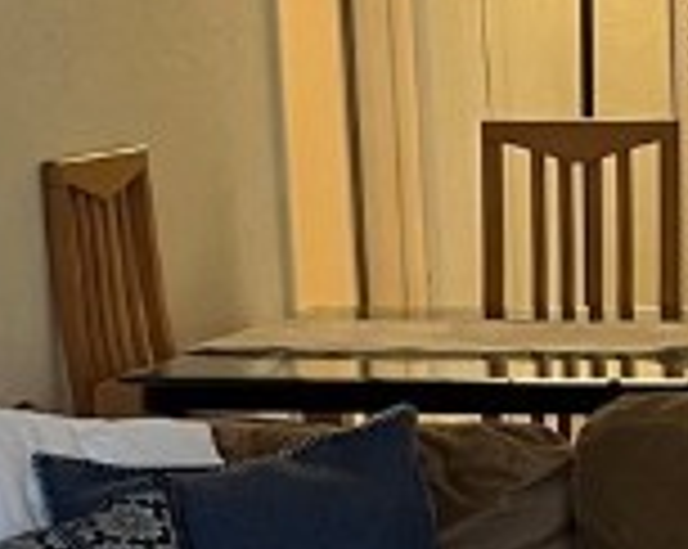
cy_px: 662
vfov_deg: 9.0
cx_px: 710
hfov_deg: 11.2
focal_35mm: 170
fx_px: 3457
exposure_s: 1/60
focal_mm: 5.1
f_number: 1.6
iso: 80
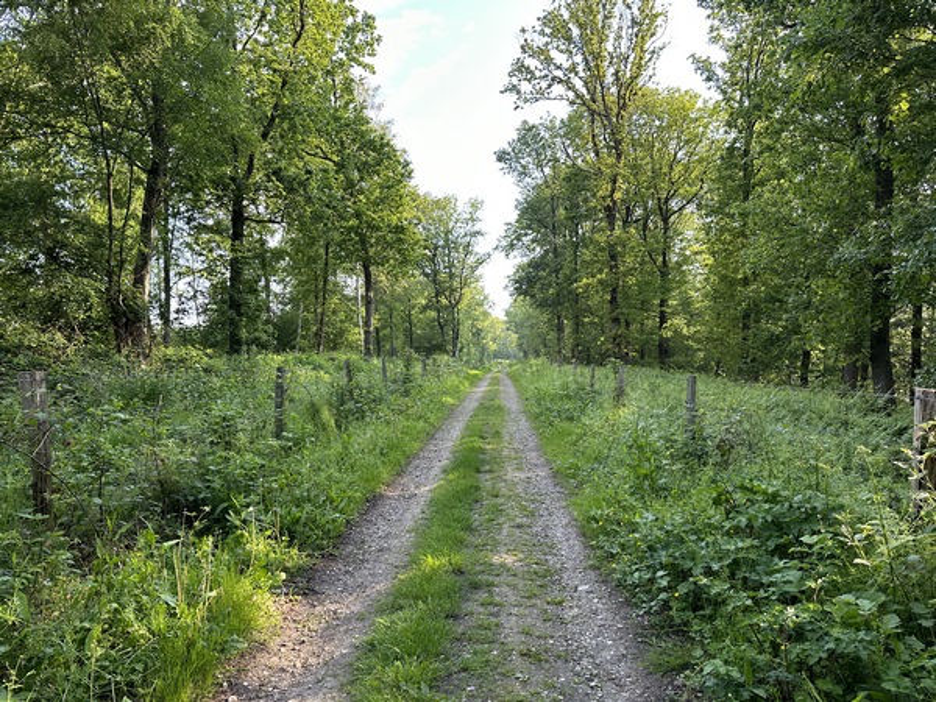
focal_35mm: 24
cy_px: 351
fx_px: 649
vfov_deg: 56.8
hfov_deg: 71.6
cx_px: 468
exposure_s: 1/387
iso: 80
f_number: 1.78
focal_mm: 6.86
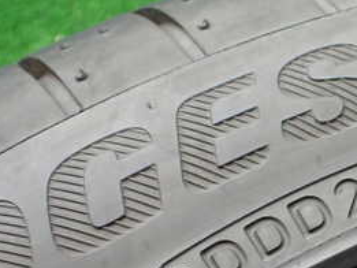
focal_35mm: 69
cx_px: 362
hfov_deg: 26.5
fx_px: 712
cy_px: 208
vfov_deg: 21.1
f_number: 2.3
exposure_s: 1/125
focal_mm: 5.4
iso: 800
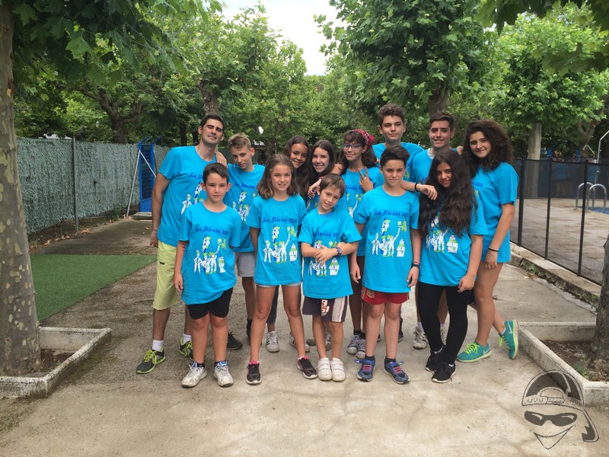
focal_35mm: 29
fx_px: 510
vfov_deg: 48.2
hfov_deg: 61.7
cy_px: 228
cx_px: 304
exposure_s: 1/641
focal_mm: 4.15
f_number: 2.2
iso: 32
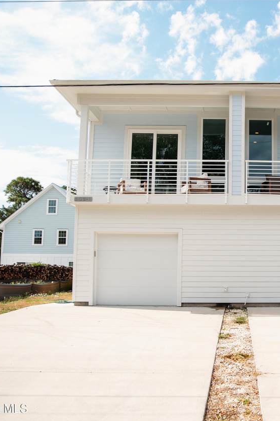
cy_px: 212
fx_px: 432
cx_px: 261
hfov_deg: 33.7
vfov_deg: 51.9
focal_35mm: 37
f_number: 2.8
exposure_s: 1/1250
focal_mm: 24
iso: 125
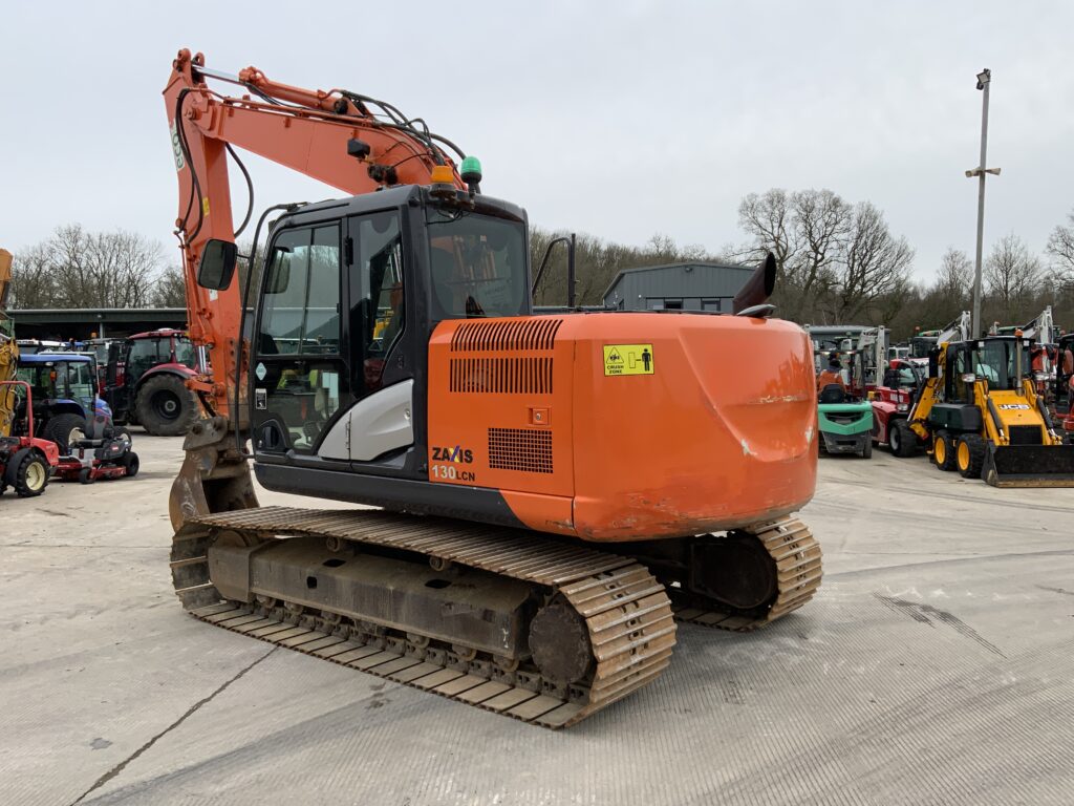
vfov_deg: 48.2
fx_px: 900
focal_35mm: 29
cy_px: 403
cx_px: 537
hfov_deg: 61.7
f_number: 1.8
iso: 16
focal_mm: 3
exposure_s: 1/482
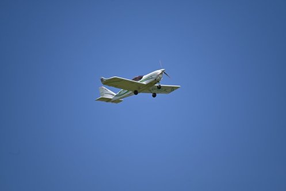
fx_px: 3179
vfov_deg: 3.4
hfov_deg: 5.2
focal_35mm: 400
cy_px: 96
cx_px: 143
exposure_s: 1/1600
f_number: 6.3
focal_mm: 400
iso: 320
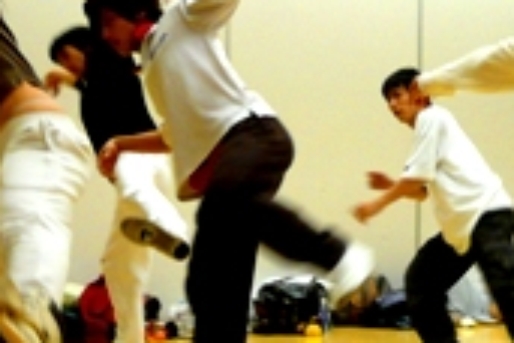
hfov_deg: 22.5
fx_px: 1271
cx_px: 421
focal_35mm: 89
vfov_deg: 15.4
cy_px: 176
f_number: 3.6
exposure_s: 1/25
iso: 200
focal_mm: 5.5
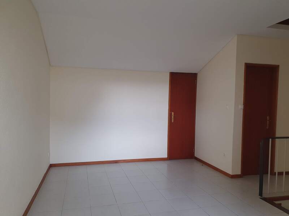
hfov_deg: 67.3
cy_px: 108
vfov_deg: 53.1
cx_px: 144
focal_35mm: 26
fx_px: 217
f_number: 2.4
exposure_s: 1/40
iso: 100
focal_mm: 4.32
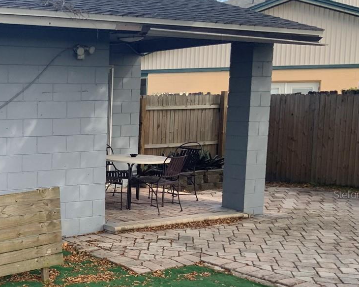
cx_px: -13
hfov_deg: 28.3
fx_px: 659
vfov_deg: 24.5
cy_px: 194
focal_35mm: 62
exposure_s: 1/232
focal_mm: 3
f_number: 1.8
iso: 16
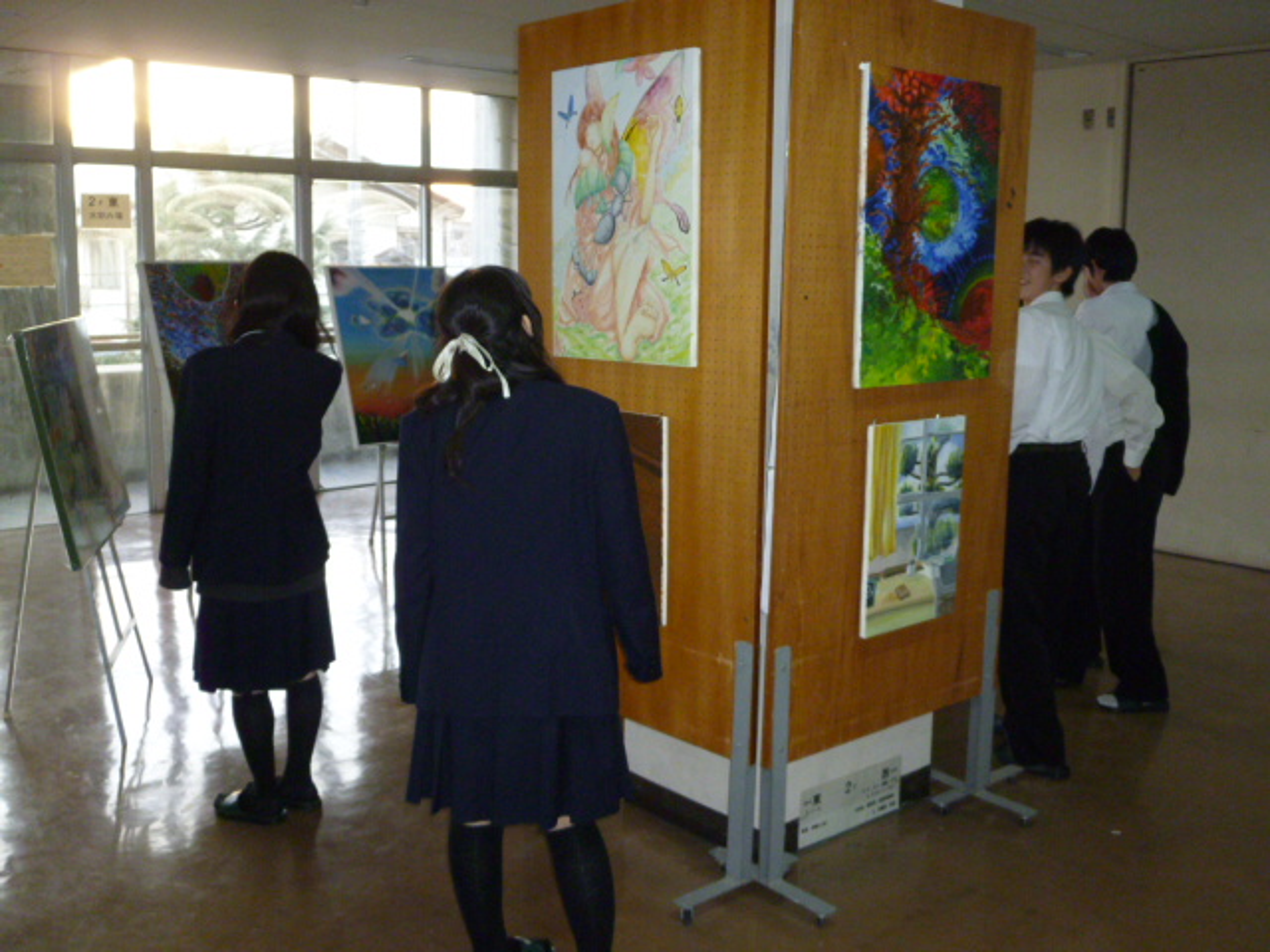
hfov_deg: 51.4
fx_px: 1321
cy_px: 476
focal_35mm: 36
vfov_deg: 39.7
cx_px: 635
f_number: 3.3
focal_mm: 6.3
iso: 400
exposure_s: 1/30
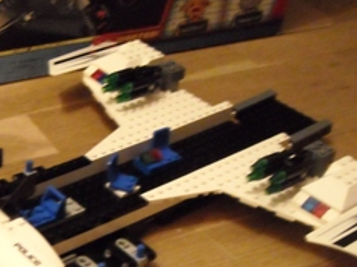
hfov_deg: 22.9
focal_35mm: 84
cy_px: 209
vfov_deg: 17.4
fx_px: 866
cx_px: 65
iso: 800
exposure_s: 1/2
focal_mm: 7.1
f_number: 3.1
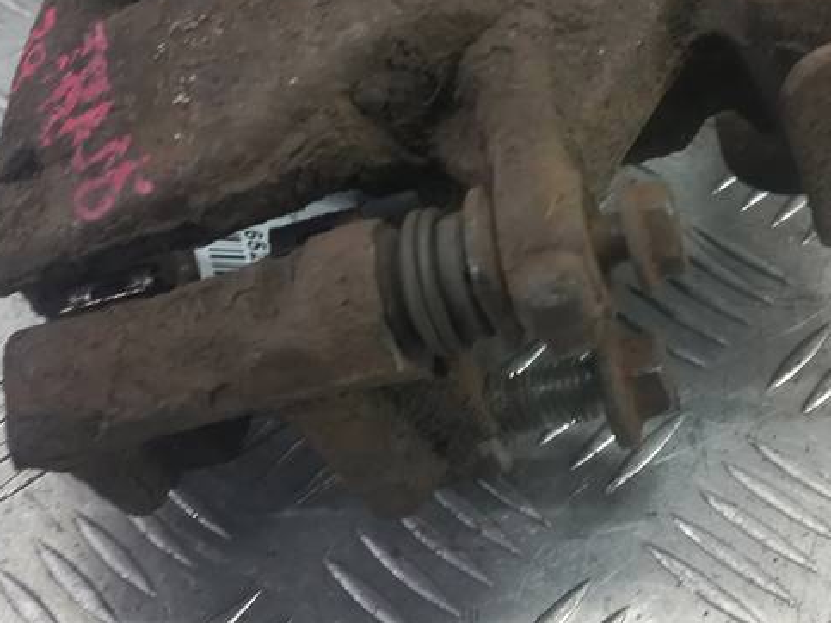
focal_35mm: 53
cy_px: 119
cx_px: 446
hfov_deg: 36.2
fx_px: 1272
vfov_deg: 27.0
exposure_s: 1/50
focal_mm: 4.6
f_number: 1.8
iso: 80
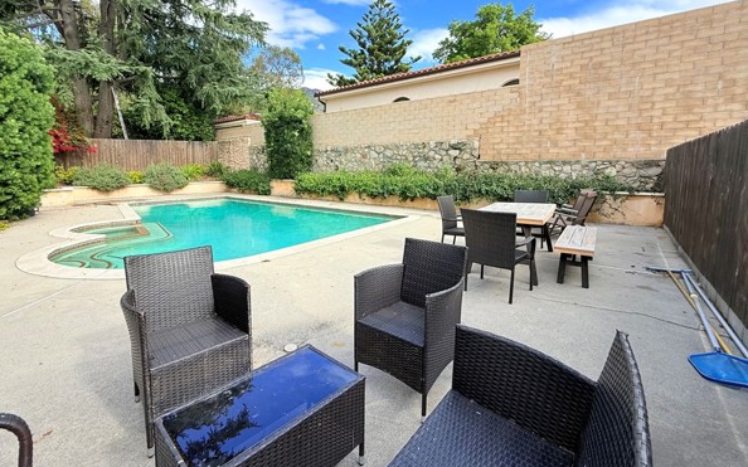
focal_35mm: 16
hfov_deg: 97.8
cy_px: 200
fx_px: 326
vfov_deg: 70.9
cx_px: 369
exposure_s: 1/734
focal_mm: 2.22
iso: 50
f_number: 2.2
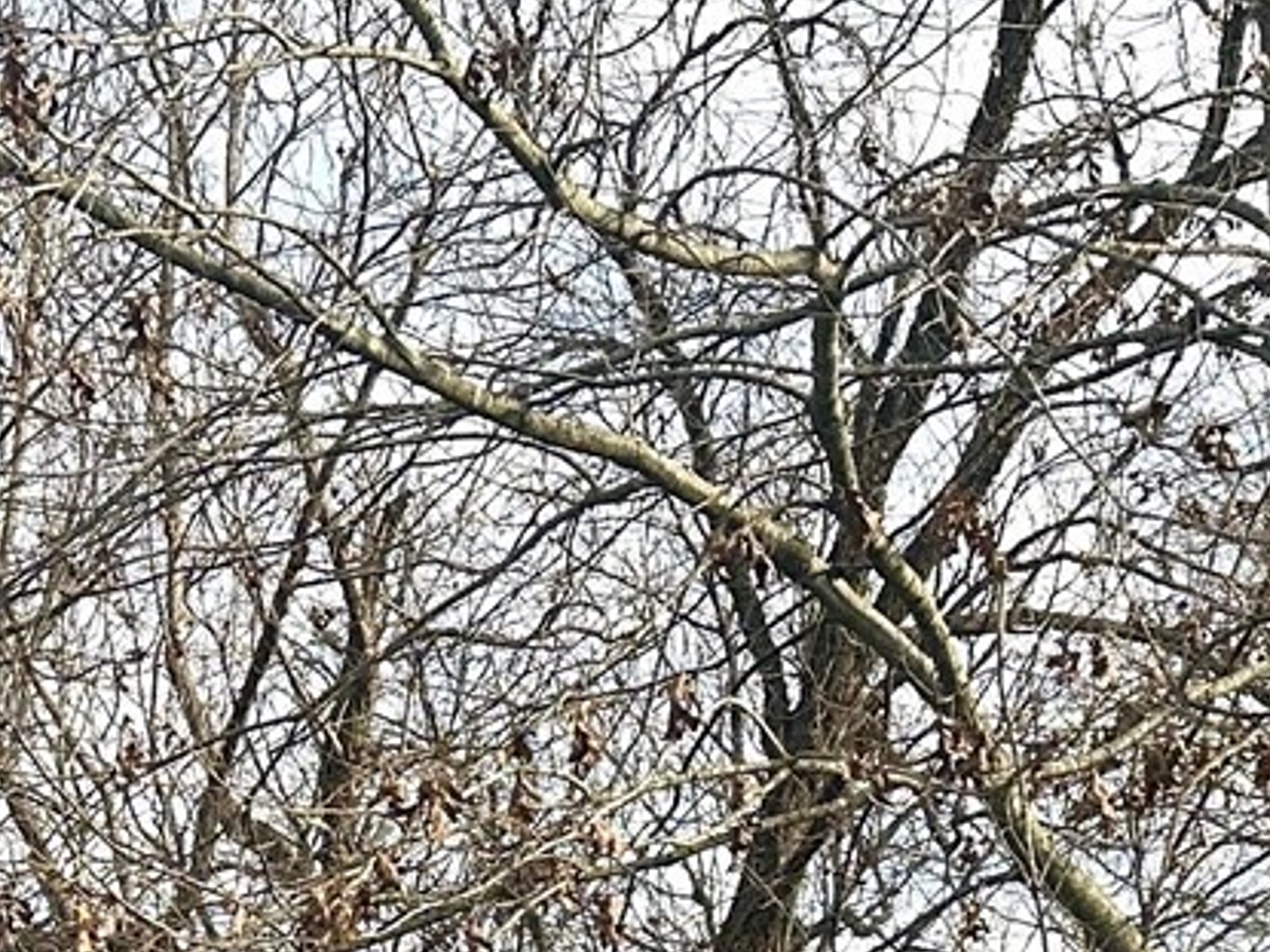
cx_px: 294
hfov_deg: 17.6
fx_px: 4071
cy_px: 2189
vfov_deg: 11.4
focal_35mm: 111
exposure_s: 1/829
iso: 80
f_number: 1.78
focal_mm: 6.86
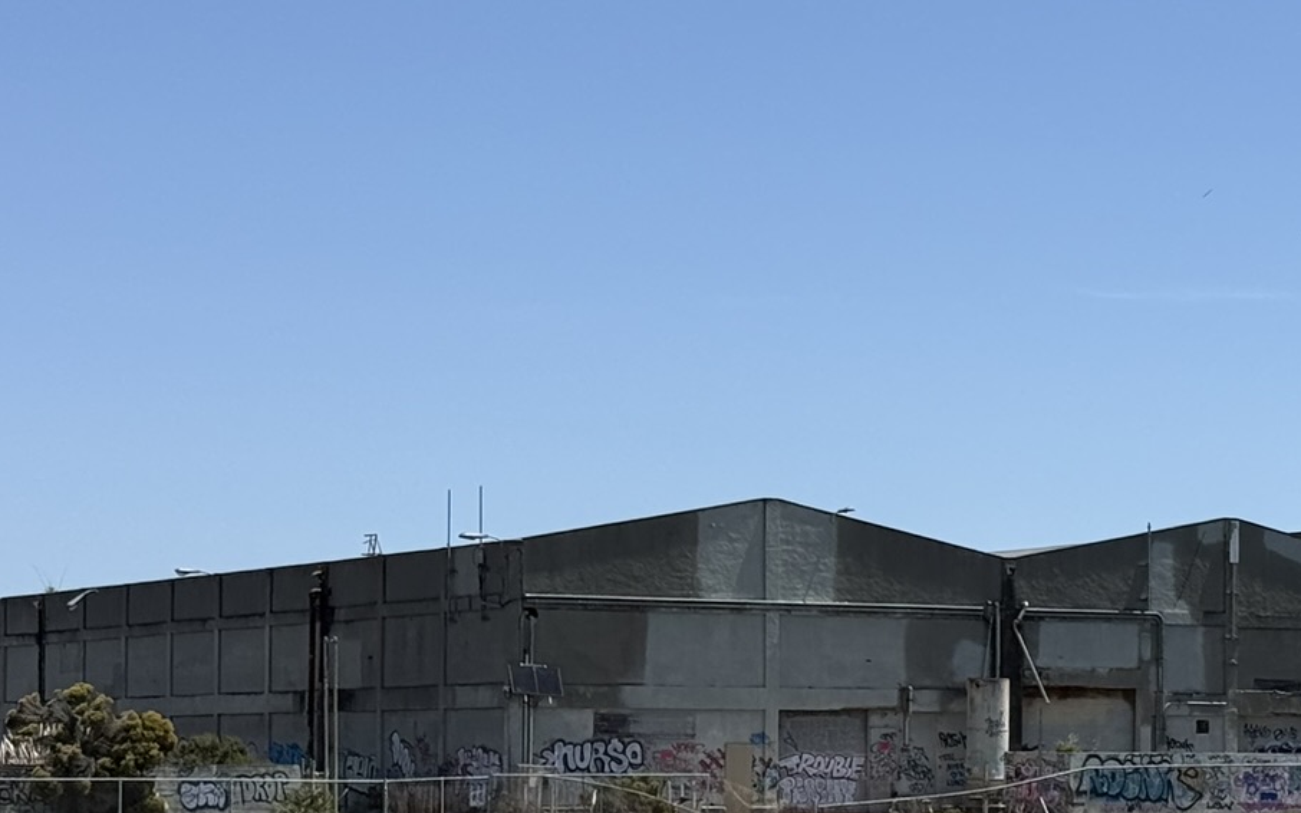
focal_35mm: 115
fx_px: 4077
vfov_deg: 11.3
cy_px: 712
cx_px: 1343
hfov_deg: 17.6
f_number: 1.78
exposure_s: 1/7143
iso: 64
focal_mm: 6.76
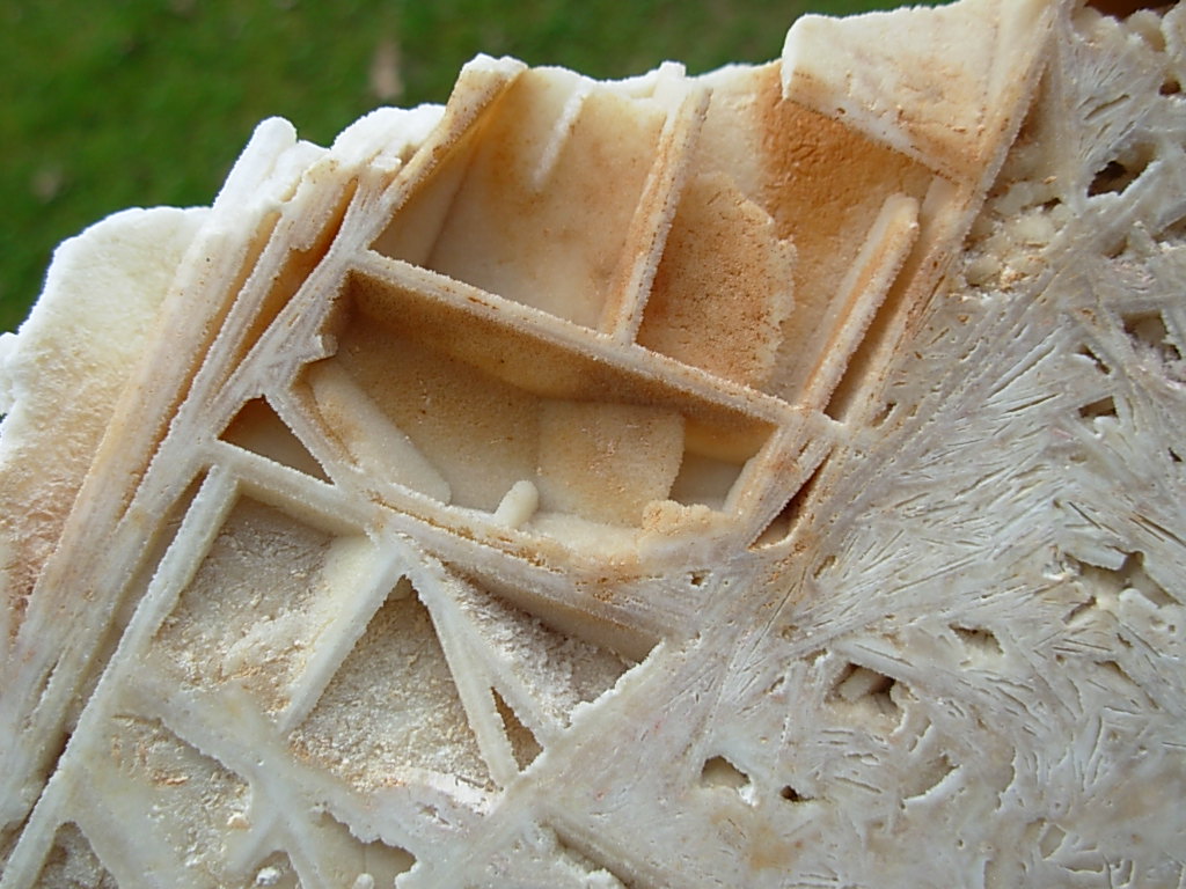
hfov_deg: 49.0
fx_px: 1302
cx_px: 593
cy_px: 444
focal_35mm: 38
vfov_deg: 37.7
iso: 50
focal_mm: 6.3
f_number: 2.9
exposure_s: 1/264
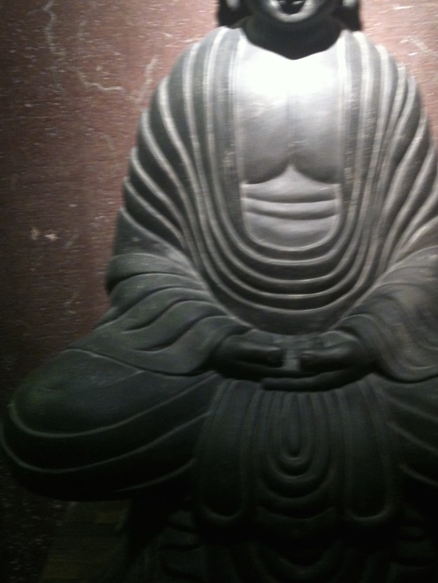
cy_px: 187
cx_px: 292
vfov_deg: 38.4
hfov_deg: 29.5
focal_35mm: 49
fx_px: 826
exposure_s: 1/15
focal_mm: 3.85
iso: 100
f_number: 2.8
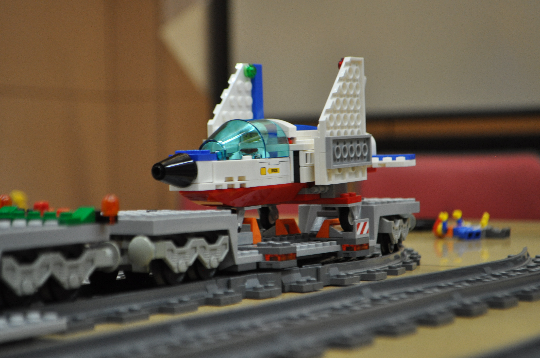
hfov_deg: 24.6
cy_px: 179
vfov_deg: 16.5
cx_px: 270
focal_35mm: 82
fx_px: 1236
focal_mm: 55
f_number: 5.6
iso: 800
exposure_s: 1/40
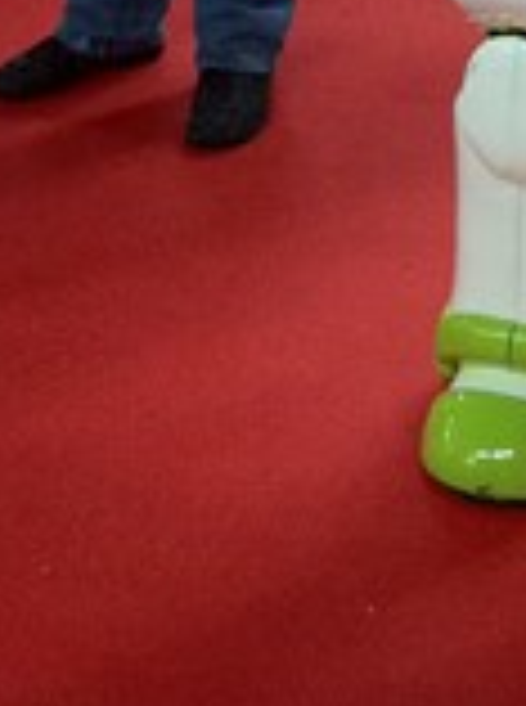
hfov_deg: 13.3
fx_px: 2177
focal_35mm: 107
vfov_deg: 16.7
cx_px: 695
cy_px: -360
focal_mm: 3.85
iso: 250
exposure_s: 1/15
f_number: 2.8
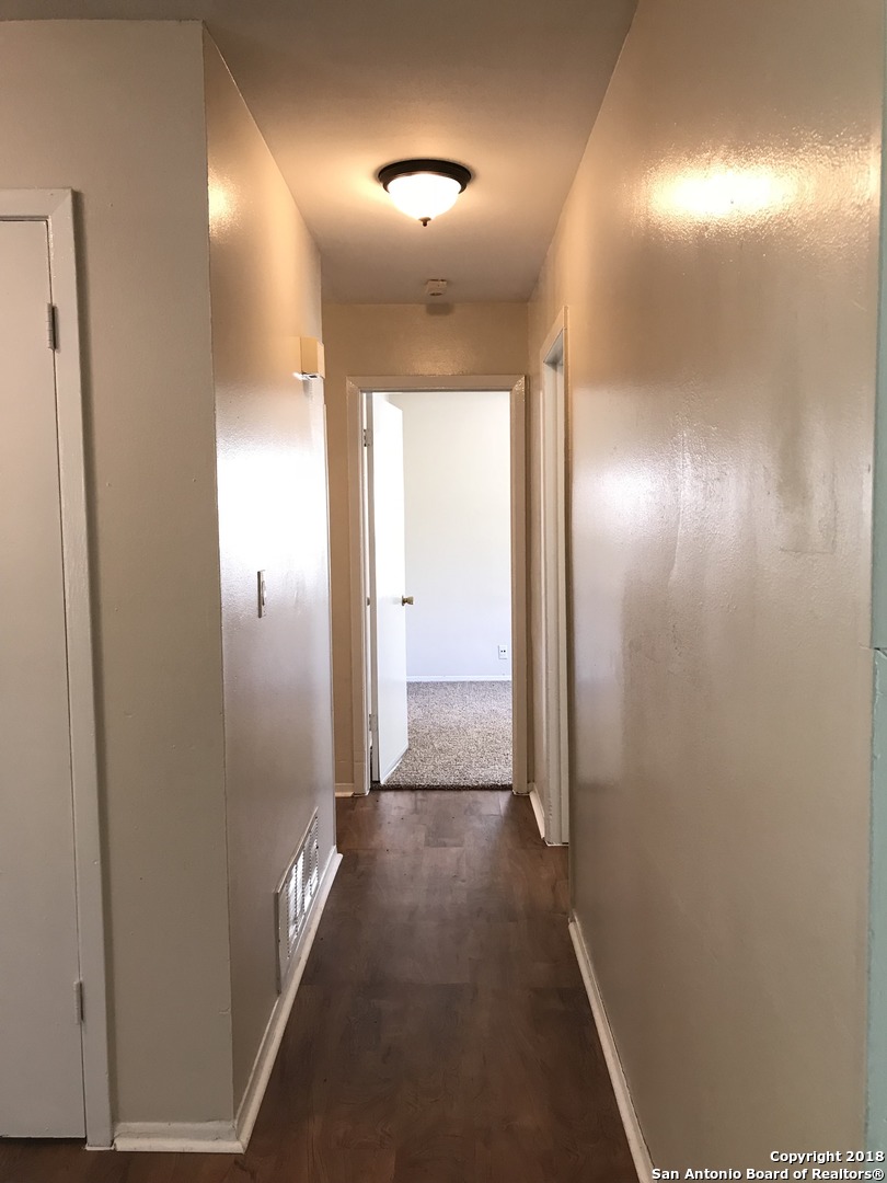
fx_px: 957
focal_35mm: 28
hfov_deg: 49.7
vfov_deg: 63.4
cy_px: 592
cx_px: 444
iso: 40
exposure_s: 1/15
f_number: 1.8
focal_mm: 3.99
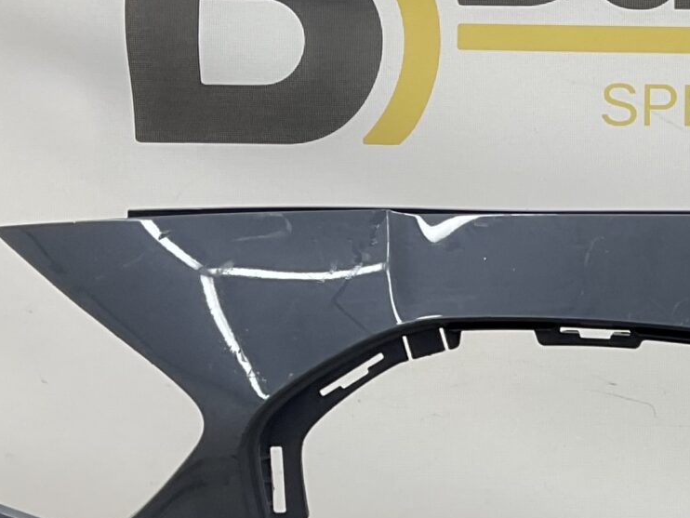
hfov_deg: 18.3
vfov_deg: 14.5
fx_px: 1994
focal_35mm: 100
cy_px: 532
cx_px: 889
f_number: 1.8
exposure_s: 1/100
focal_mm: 3
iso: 16
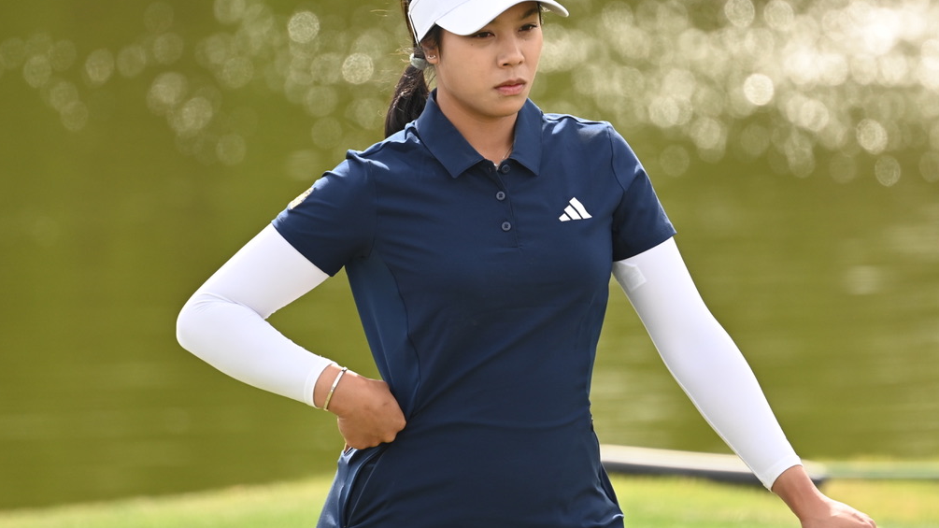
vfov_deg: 1.8
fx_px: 16904
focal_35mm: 679
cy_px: 205
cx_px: 488
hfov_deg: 3.2
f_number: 5.6
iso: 450
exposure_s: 1/640
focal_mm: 400
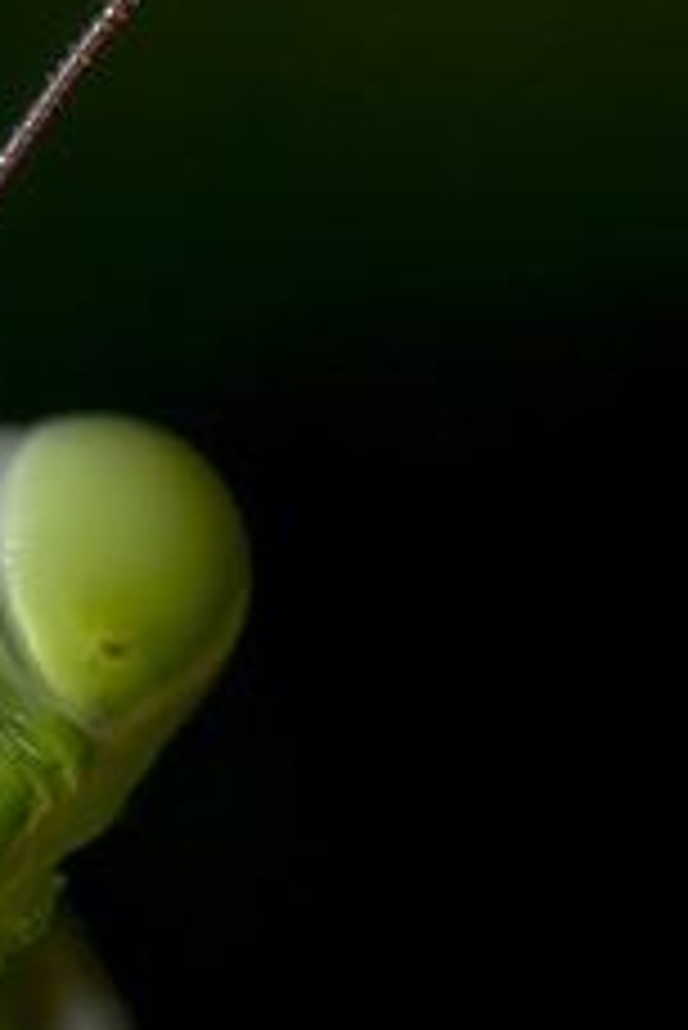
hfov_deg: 5.2
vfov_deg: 7.8
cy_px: 1327
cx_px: -178
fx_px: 7499
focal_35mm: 262
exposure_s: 1/400
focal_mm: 100
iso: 160
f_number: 2.8
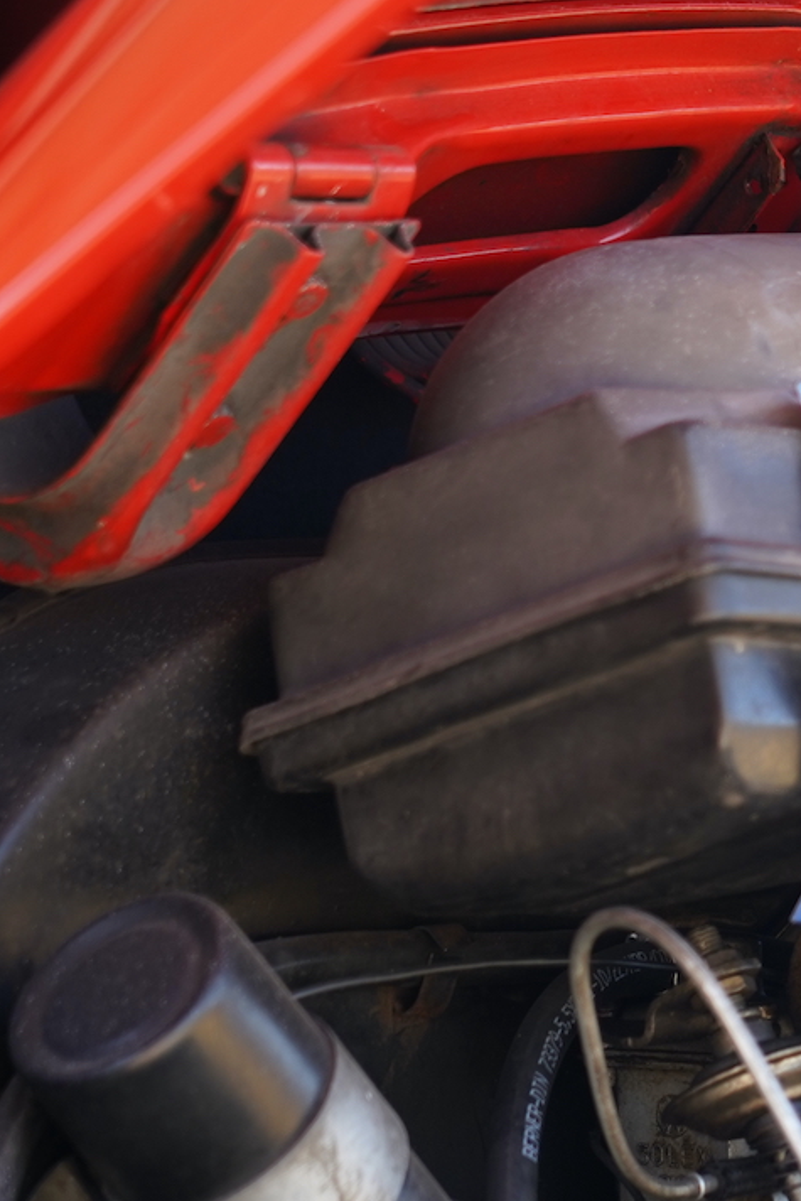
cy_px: 1069
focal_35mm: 283
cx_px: 992
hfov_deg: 4.8
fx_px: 9440
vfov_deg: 7.3
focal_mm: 105
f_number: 4
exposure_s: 1/125
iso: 200
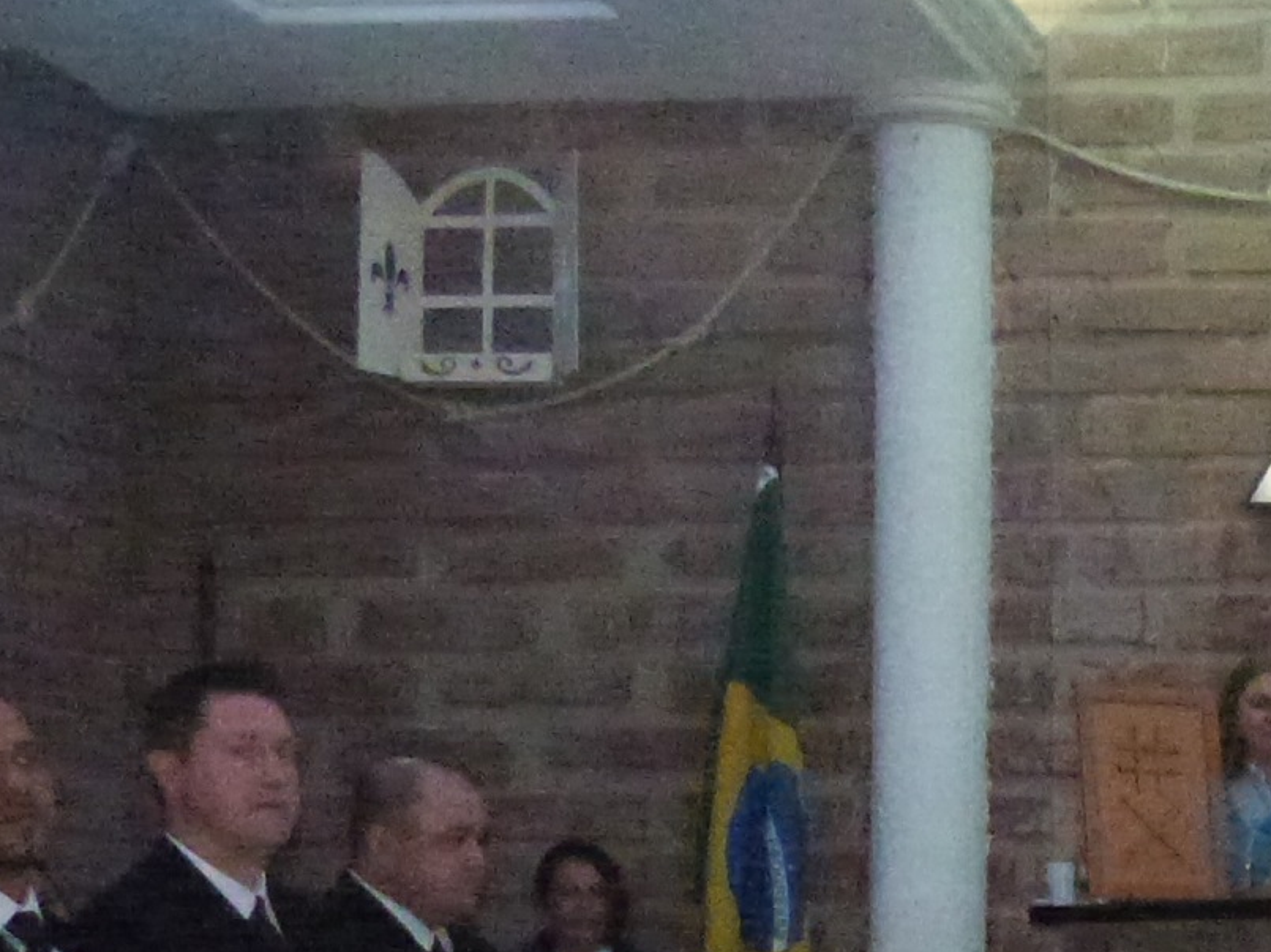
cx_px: 1415
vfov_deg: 16.2
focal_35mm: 87
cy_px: 1162
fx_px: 3193
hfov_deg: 21.3
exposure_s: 1/60
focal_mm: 4.5
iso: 1600
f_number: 2.8
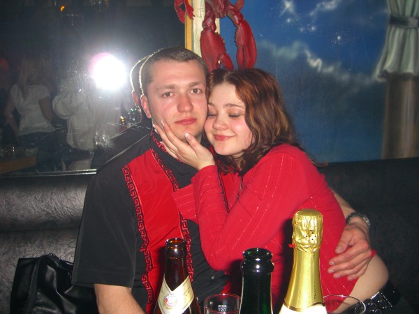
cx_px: 210
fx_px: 460
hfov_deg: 49.0
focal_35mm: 38
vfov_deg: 37.7
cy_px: 157
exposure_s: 1/60
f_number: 2.8
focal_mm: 7.9
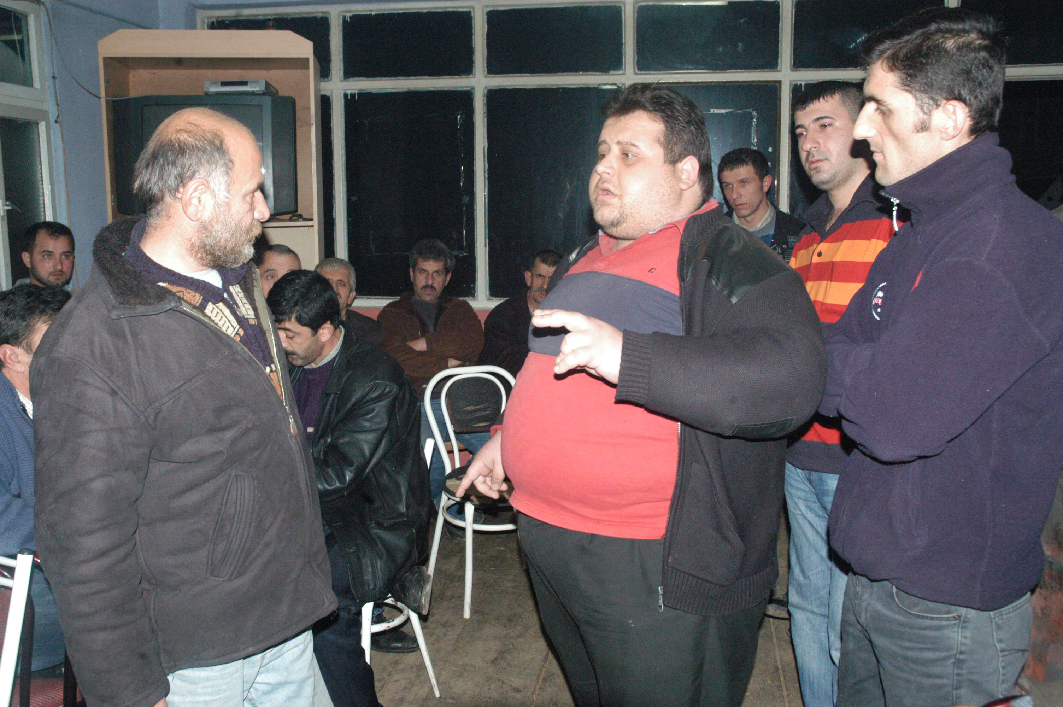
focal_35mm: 36
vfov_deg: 36.8
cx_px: 532
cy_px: 354
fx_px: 1062
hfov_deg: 53.2
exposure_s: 1/60
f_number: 8
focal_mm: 24
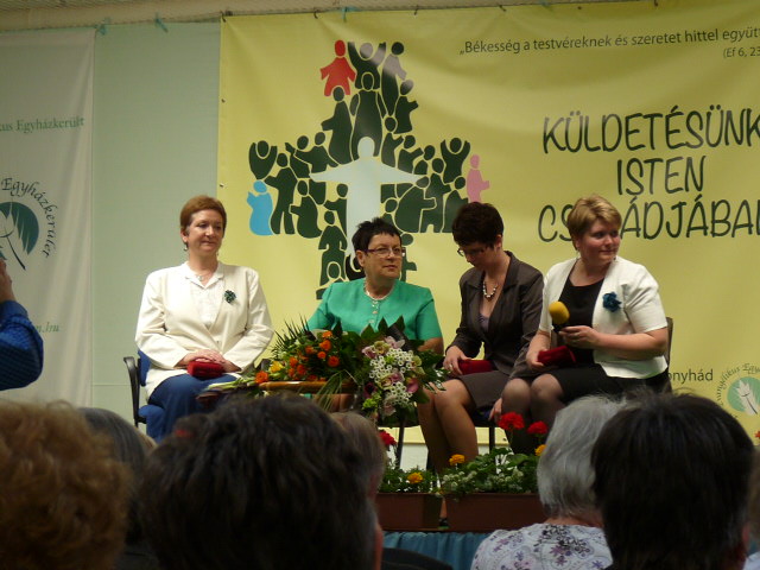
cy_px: 285
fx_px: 3667
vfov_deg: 8.9
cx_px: 380
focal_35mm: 167
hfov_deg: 11.8
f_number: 3.4
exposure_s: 1/60
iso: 100
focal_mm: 16.7
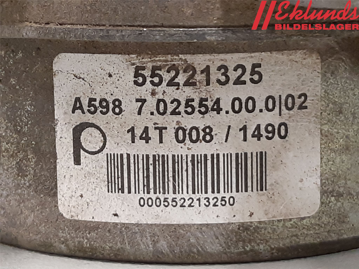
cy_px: 134
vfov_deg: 53.1
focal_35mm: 26
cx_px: 180
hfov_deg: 67.3
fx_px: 270
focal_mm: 3.93
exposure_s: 1/50
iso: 200
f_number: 1.7
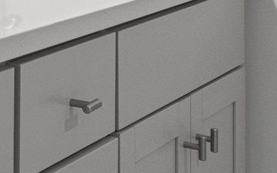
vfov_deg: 10.5
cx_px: -211
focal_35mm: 118
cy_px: -138
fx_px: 891
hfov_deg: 15.4
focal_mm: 10
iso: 100
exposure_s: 1/13
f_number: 4.5
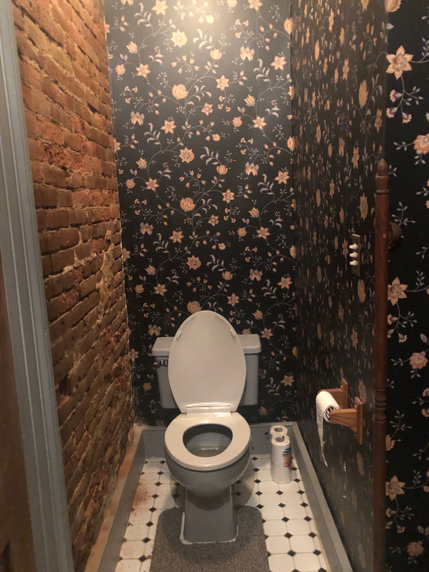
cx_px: 216
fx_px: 479
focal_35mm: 29
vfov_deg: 61.7
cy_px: 288
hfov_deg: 48.2
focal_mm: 3.99
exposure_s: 1/4
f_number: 1.8
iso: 250
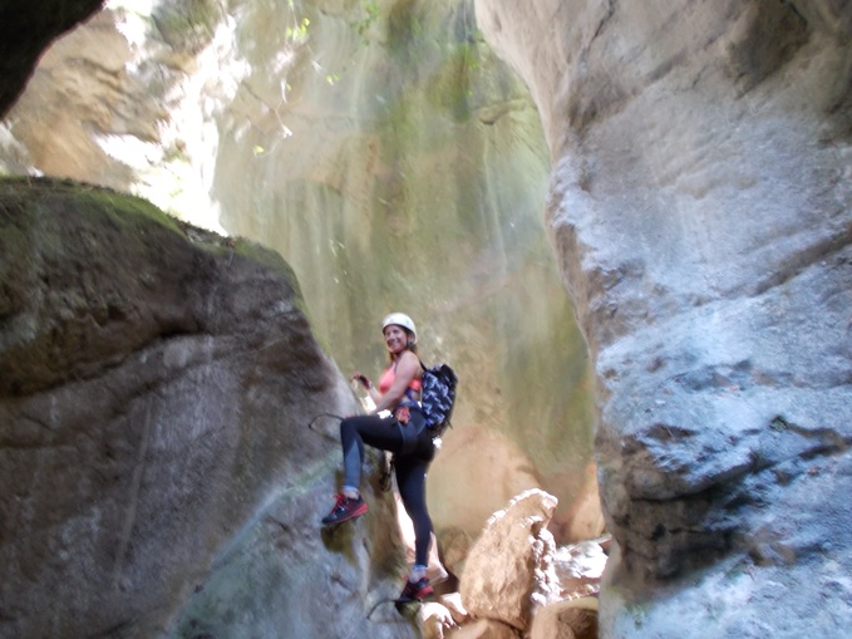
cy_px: 321
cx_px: 417
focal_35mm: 35
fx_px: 861
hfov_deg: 52.6
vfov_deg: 40.7
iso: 200
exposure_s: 1/4
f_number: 3.4
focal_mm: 5.3
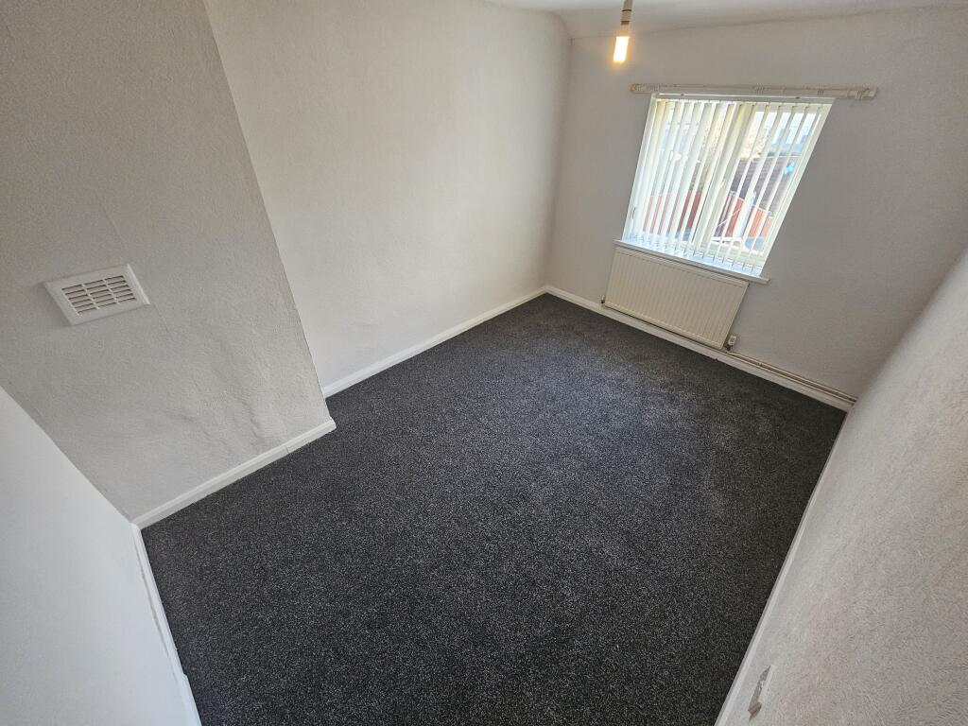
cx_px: 484
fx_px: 364
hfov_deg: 106.2
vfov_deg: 89.9
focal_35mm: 13
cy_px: 363
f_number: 2.2
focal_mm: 2.2
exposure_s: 1/33
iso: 400
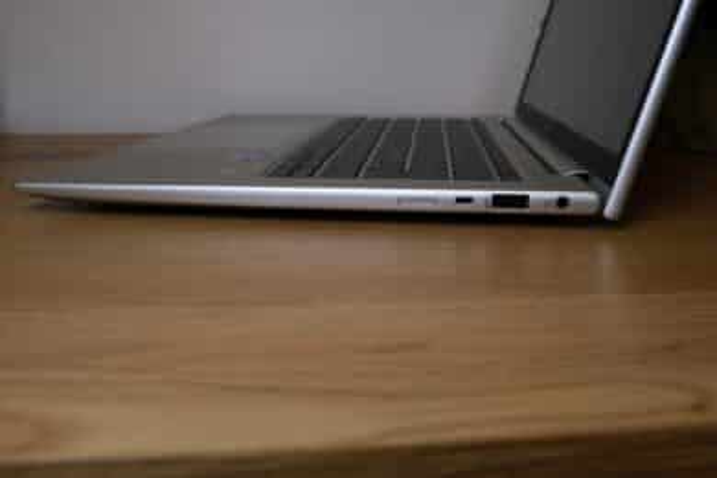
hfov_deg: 54.4
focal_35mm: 35
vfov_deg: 37.9
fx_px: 697
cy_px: 239
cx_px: 358
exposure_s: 1/34
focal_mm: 23.4
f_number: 8
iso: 500
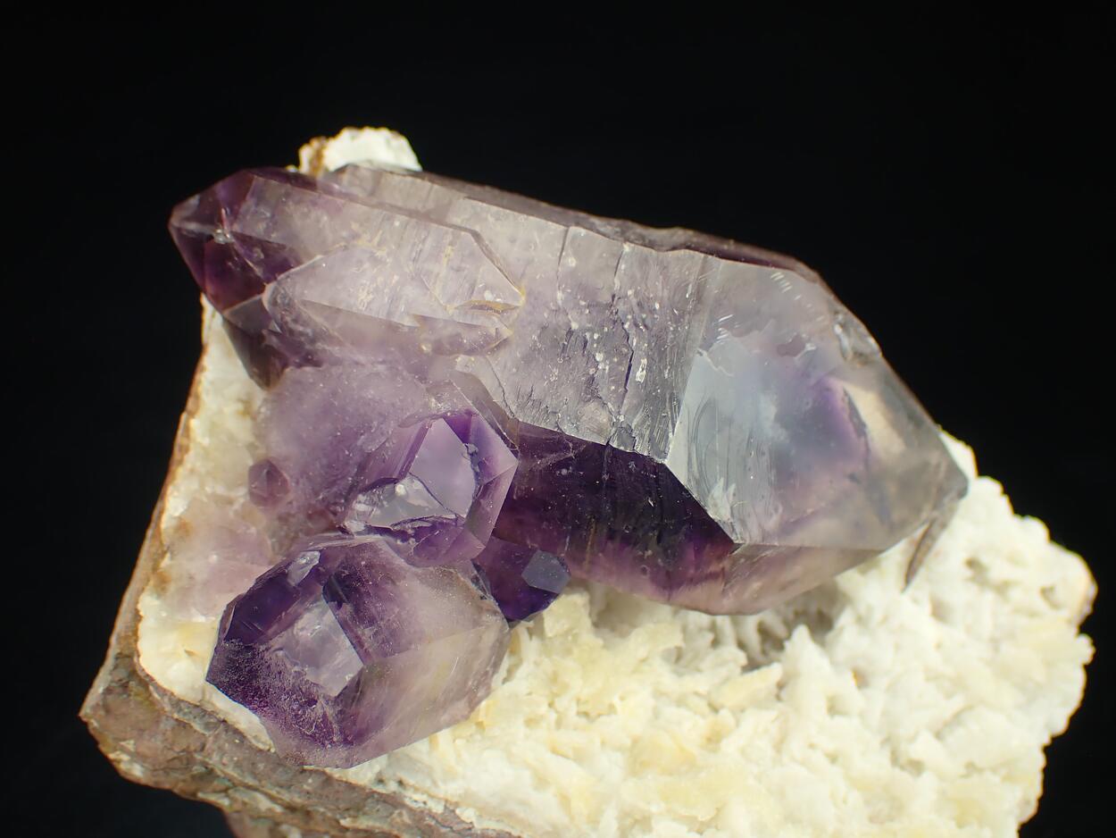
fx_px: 1999
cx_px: 558
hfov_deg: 31.2
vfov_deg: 23.7
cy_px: 419
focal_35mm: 62
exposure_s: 1/30
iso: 100
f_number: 3.6
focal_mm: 11.09
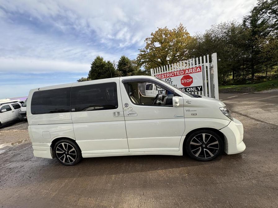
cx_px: 139
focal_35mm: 14
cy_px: 104
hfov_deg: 102.1
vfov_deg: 85.7
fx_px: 112
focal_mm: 2.22
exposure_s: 1/700
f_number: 2.2
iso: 40
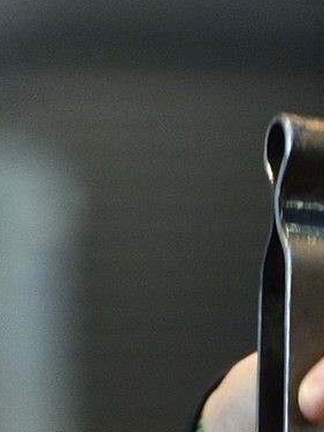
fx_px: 15313
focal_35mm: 1227
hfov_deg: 1.2
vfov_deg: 1.6
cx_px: 746
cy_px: 1280
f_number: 4.5
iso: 1600
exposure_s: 1/125
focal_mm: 200
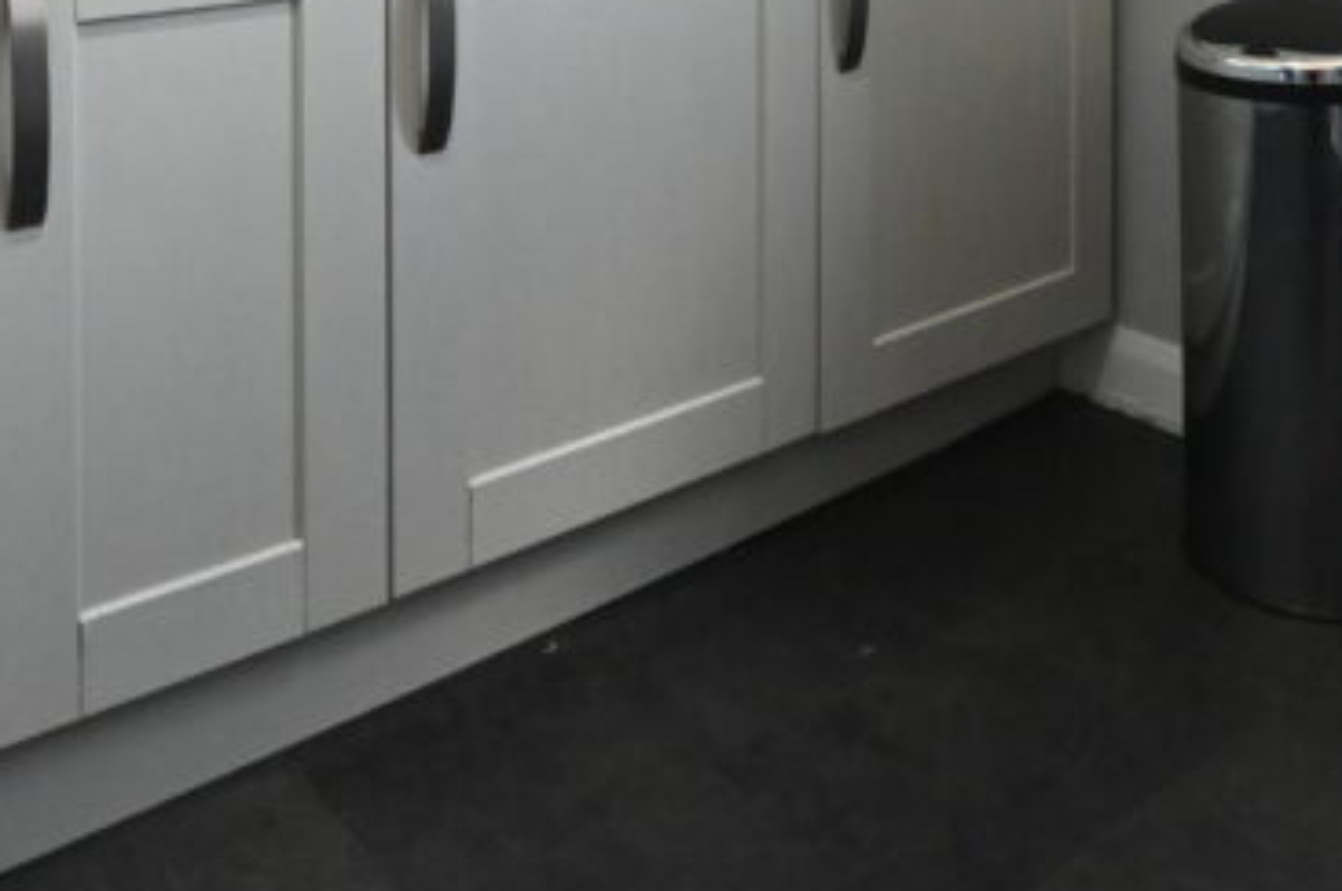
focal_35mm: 42
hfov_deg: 46.4
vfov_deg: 26.8
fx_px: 1564
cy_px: -270
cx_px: 693
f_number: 10
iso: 10000
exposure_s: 1/200
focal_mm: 15
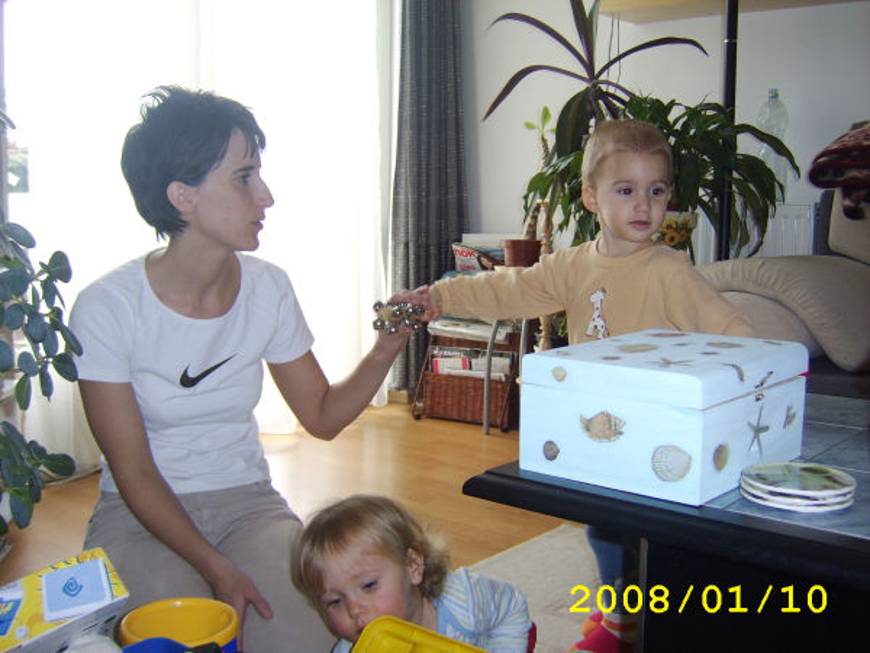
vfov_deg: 45.4
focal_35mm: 31
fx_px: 779
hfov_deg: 58.4
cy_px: 326
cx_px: 435
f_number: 2.7
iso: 141
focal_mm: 8.13
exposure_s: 1/30
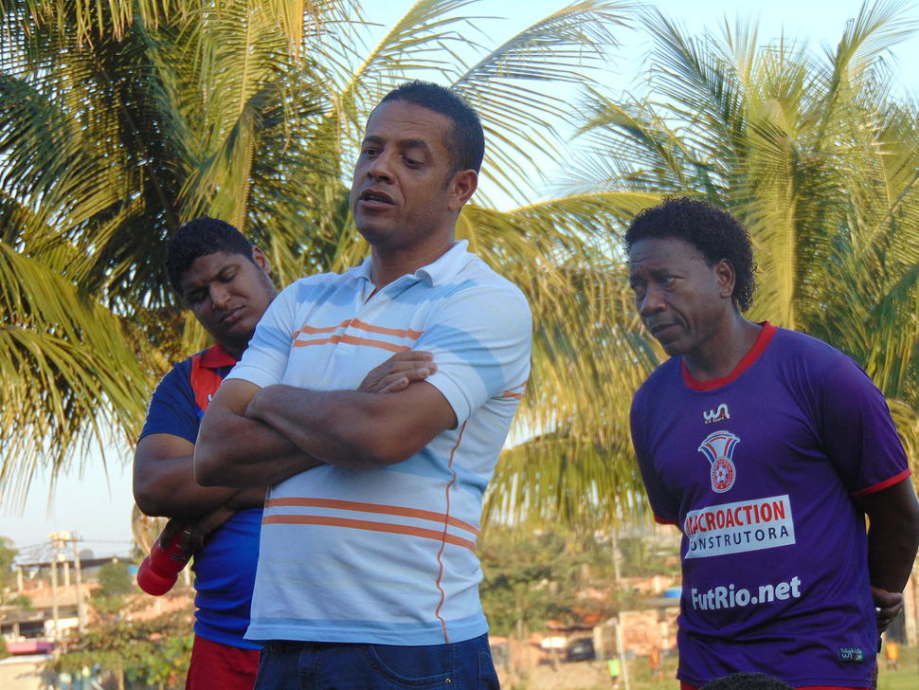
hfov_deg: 12.0
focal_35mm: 164
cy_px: 345
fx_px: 4355
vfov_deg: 9.1
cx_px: 460
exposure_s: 1/200
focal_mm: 29.5
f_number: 4
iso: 80
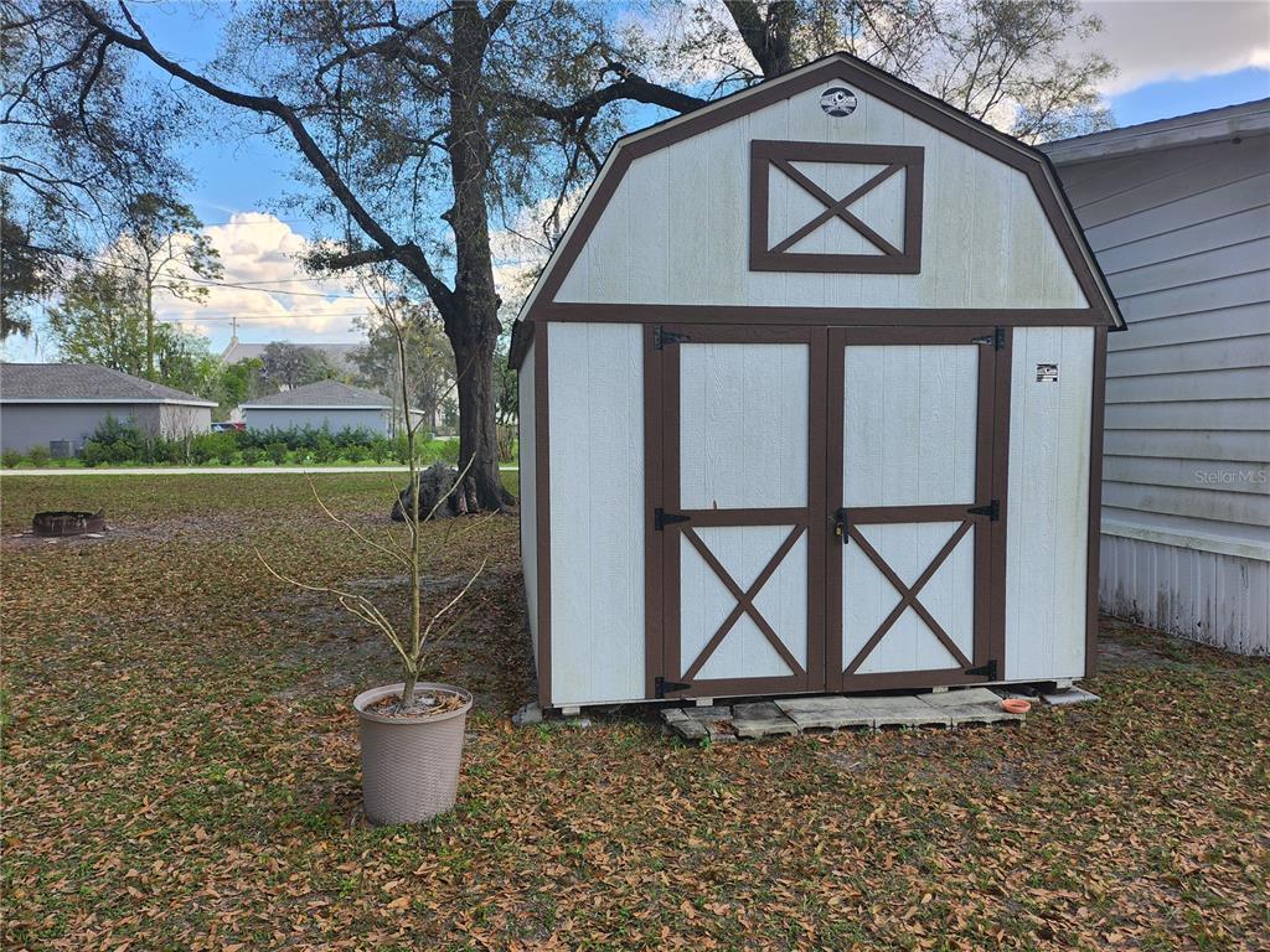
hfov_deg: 71.6
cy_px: 476
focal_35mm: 24
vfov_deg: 56.8
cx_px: 635
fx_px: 881
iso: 50
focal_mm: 5
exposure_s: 1/541
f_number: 1.8
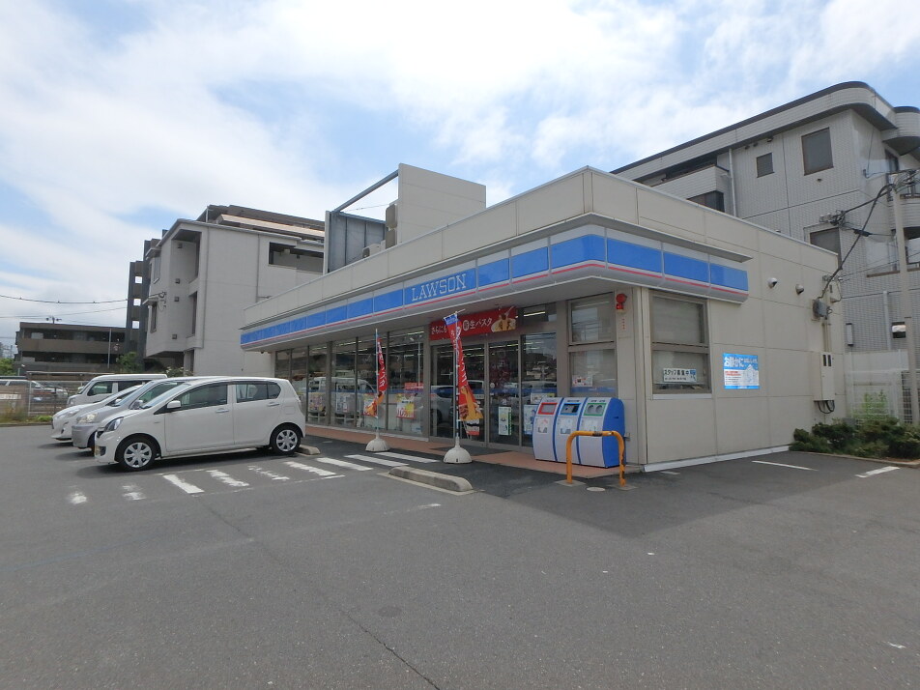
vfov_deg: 63.4
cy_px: 345
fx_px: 558
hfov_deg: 79.0
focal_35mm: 21
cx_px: 460
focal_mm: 3.7
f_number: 6
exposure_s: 1/1000
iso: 125
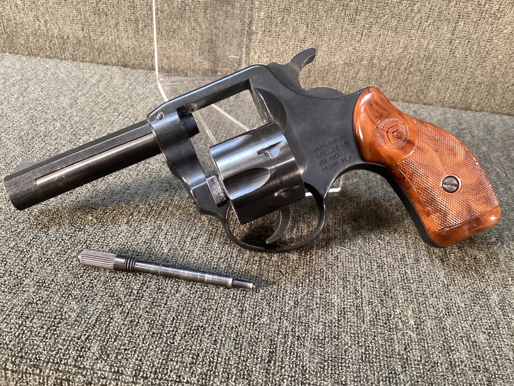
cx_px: 257
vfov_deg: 45.4
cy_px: 193
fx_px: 460
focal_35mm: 31
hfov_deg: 58.3
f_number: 2.4
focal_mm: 3.3
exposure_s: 1/60
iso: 250
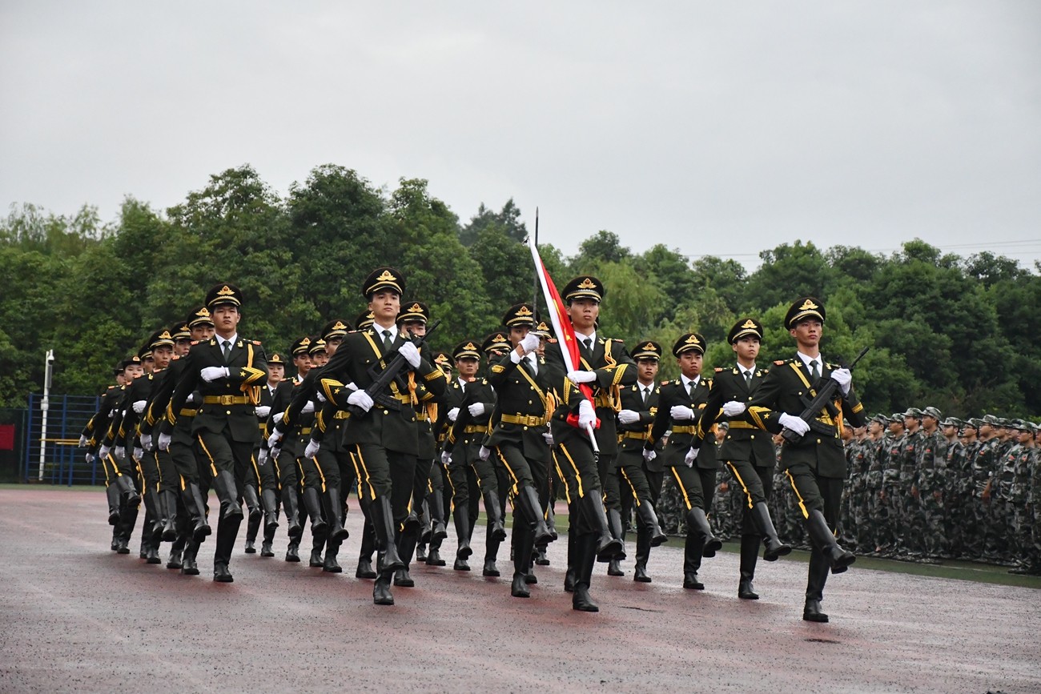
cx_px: 520
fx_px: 3036
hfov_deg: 19.5
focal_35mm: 105
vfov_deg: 13.0
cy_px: 347
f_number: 5
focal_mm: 70
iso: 4000
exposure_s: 1/2000
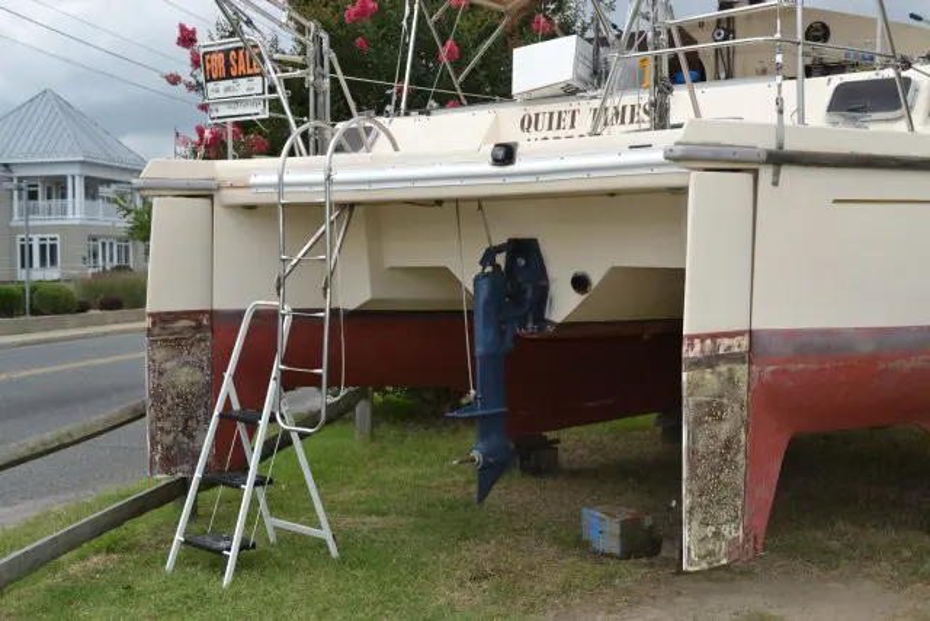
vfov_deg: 28.1
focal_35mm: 48
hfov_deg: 41.1
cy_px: 310
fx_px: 1240
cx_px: 465
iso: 100
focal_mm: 32
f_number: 7.1
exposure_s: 1/200
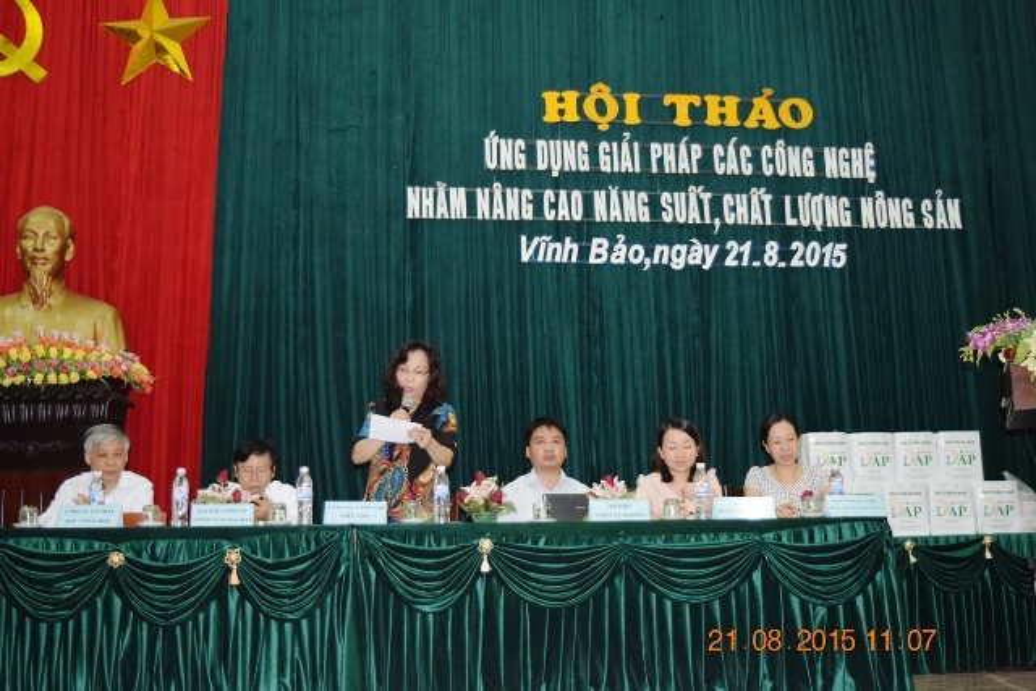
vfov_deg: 29.9
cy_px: 346
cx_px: 518
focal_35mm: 45
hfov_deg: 43.6
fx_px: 1295
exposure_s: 1/60
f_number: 4.2
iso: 1600
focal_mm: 30
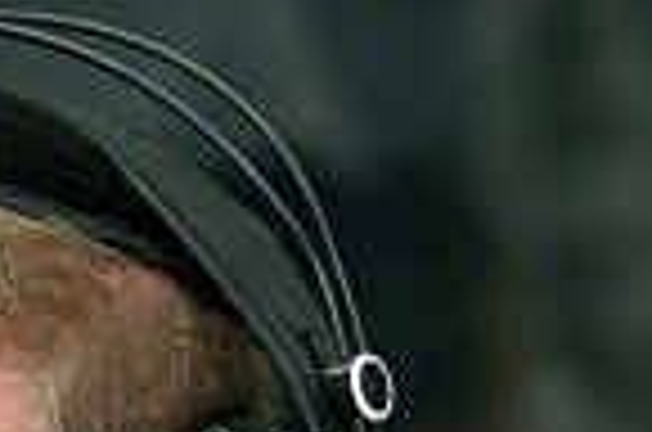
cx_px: -252
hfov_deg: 3.5
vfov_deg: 2.3
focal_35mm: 583
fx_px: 10533
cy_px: 650
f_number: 2.8
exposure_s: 1/125
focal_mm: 105
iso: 400
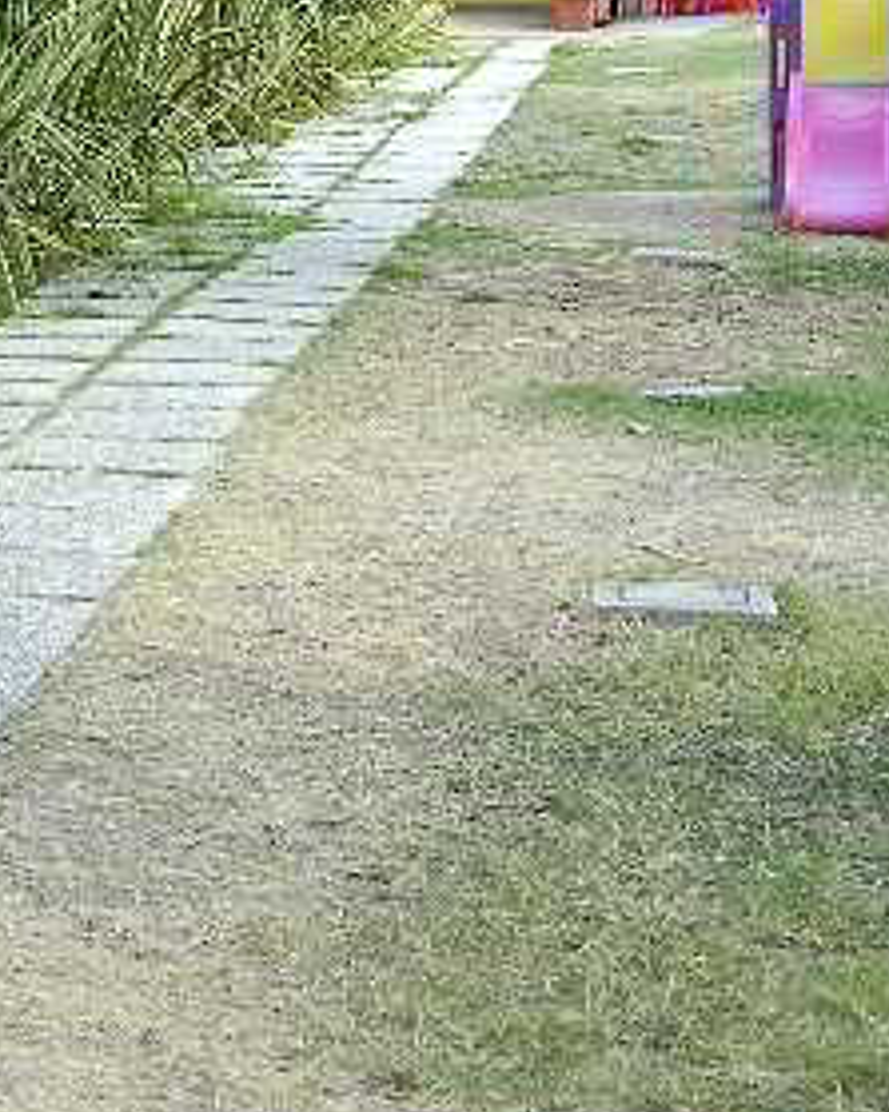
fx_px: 3718
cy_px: 124
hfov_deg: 13.1
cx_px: -279
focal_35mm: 113
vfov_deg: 16.8
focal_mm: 28
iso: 200
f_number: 4
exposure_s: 1/80
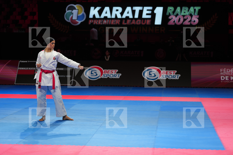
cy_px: 78
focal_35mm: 79
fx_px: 511
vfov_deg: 17.3
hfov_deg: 25.7
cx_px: 116
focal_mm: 79
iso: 250
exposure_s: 1/500
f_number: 2.8
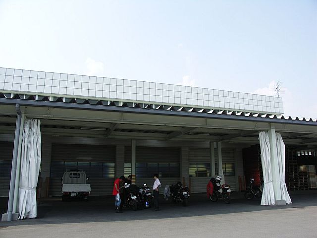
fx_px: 256
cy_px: 119
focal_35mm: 28
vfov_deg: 49.7
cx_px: 158
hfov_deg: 63.4
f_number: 5.6
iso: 50
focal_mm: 7.2
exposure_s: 1/200
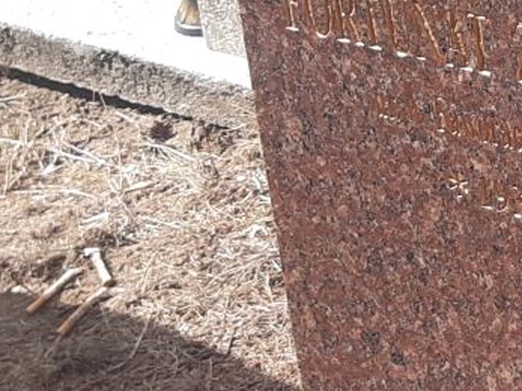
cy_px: -146
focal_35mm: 138
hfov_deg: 12.8
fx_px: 2080
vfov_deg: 10.5
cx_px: 982
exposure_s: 1/827
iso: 40
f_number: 1.7
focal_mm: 3.92
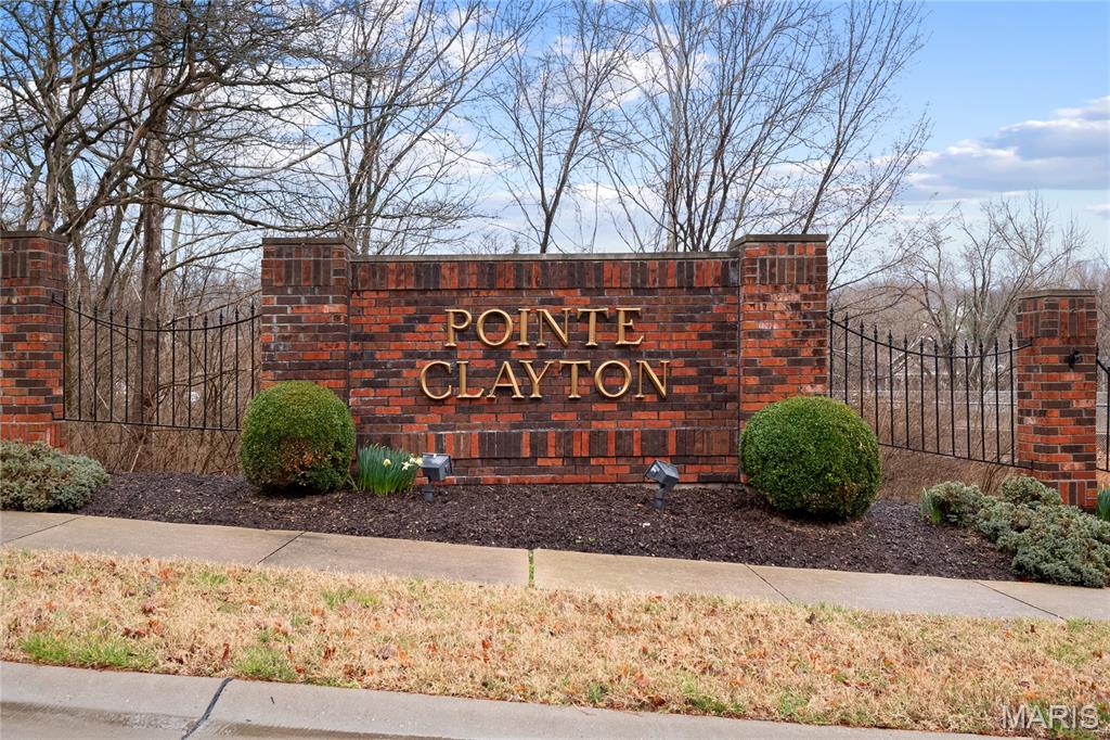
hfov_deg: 53.1
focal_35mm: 36
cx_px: 555
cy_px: 370
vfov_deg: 36.8
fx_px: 1110
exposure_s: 1/250
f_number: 5.6
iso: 800
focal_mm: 18
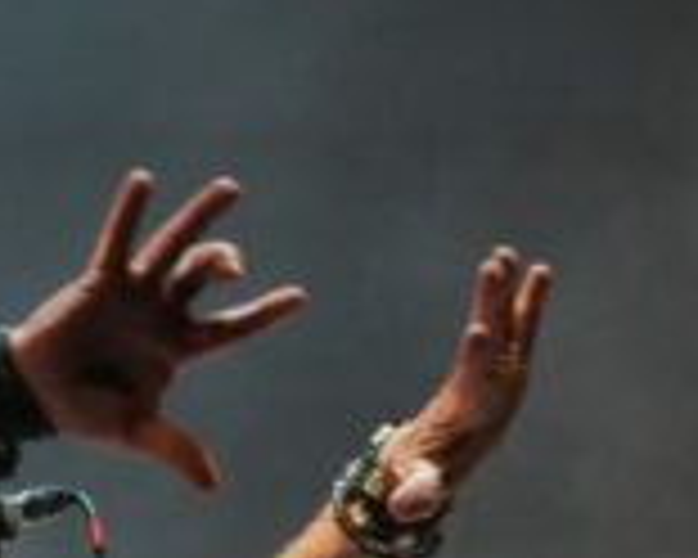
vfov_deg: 2.1
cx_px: 491
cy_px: 914
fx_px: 15287
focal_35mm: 740
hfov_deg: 2.6
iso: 2000
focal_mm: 106
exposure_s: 1/200
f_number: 5.6
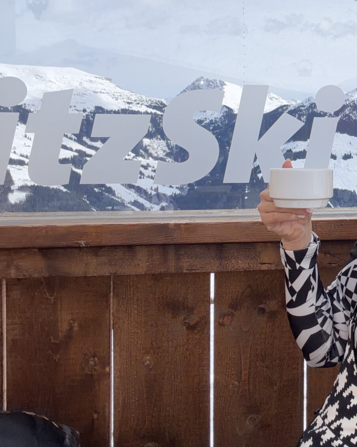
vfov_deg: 43.2
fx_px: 555
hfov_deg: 32.2
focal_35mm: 42
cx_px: 376
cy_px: 147
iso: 25
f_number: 1.9
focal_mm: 2.71
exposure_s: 1/1706
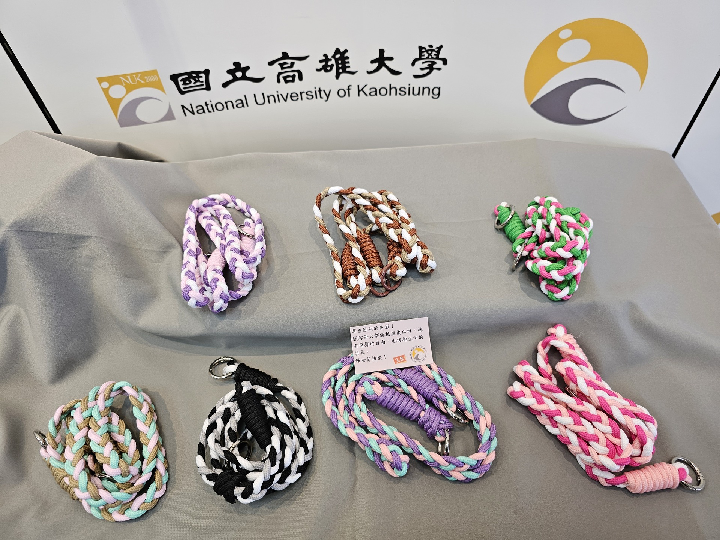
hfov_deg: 73.9
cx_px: 360
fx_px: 478
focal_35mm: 23
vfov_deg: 58.9
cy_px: 270
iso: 100
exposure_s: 1/120
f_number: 1.7
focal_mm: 6.3
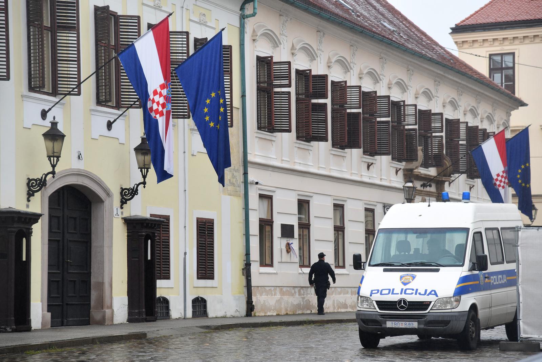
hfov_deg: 17.1
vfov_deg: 11.4
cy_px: 181
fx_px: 1807
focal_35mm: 120
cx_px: 271
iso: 500
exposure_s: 1/250
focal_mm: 120
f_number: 5.6
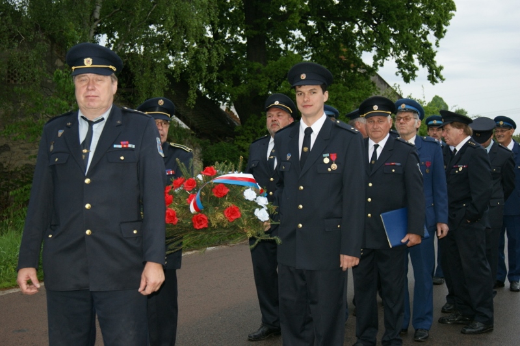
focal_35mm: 52
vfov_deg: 25.7
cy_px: 173
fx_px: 758
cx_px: 260
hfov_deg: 37.9
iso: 400
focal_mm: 35
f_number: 5.6
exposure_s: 1/60
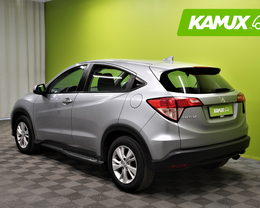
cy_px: 104
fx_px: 369
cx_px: 137
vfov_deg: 31.5
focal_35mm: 48
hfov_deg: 38.8
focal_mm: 28
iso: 320
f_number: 10
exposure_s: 1/10
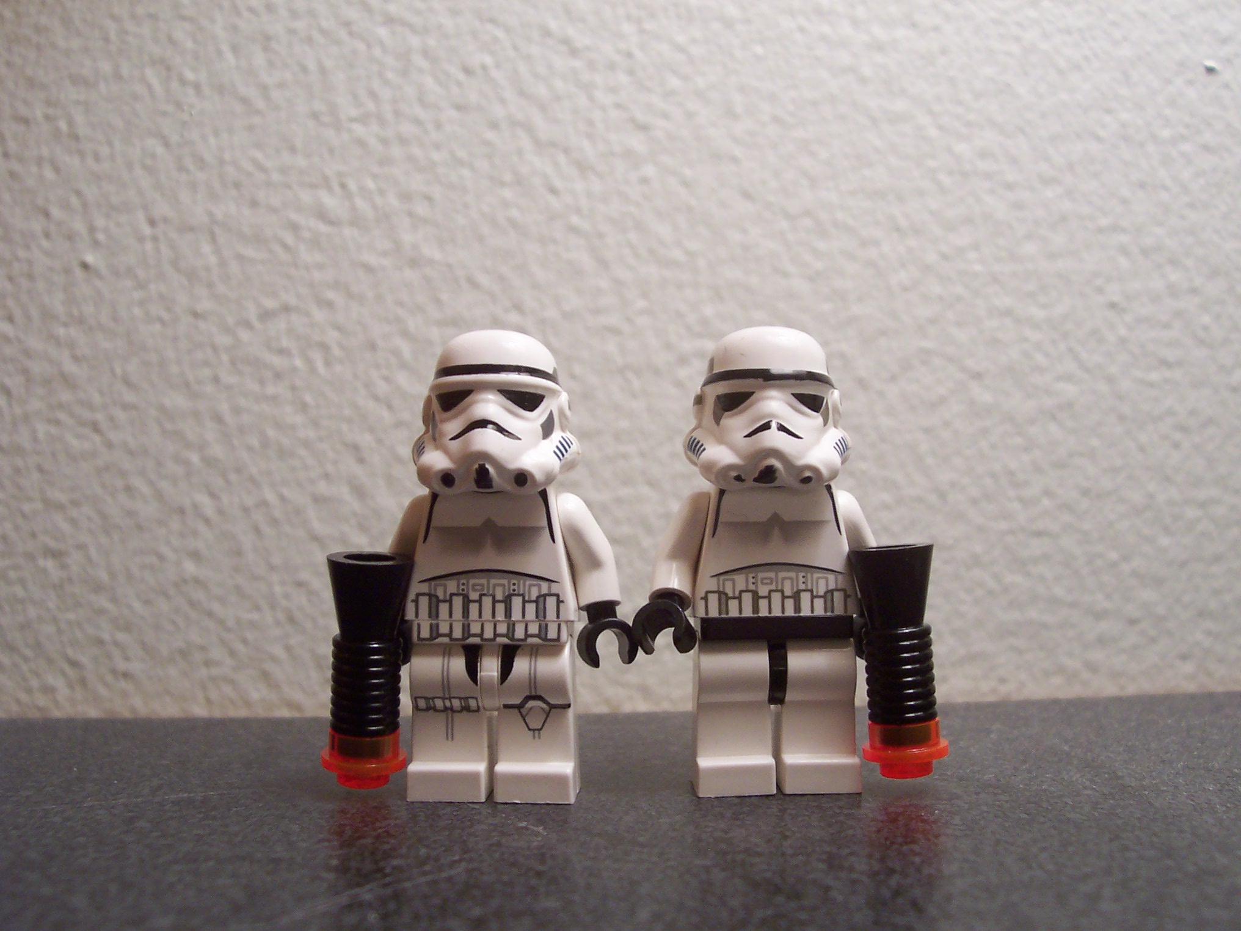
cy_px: 466
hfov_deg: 50.1
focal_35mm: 37
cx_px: 620
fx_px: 1326
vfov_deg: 38.7
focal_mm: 5.6
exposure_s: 1/30
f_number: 2.8
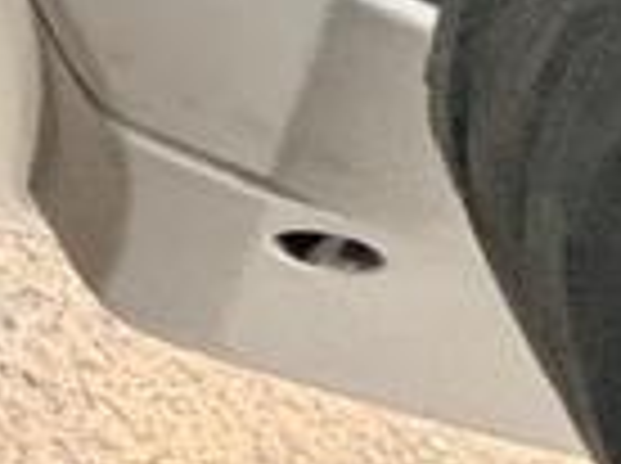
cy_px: -775
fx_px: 1630
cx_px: -1161
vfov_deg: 11.8
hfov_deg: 12.1
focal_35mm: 91
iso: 800
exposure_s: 1/60
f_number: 2.2
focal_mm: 2.22
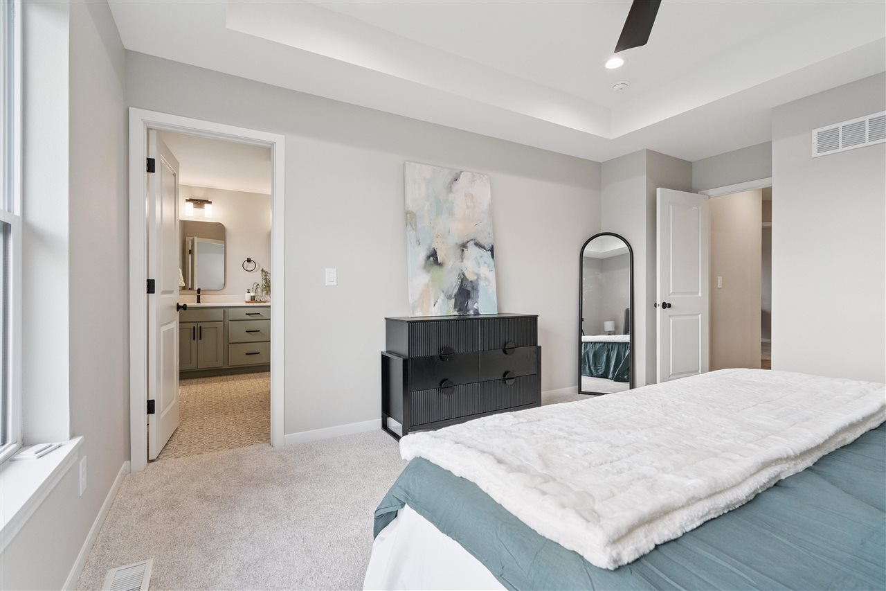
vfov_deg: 73.7
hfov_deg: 96.7
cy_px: 296
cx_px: 443
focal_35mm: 16
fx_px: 394
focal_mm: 16
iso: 400
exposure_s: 1/30
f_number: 8
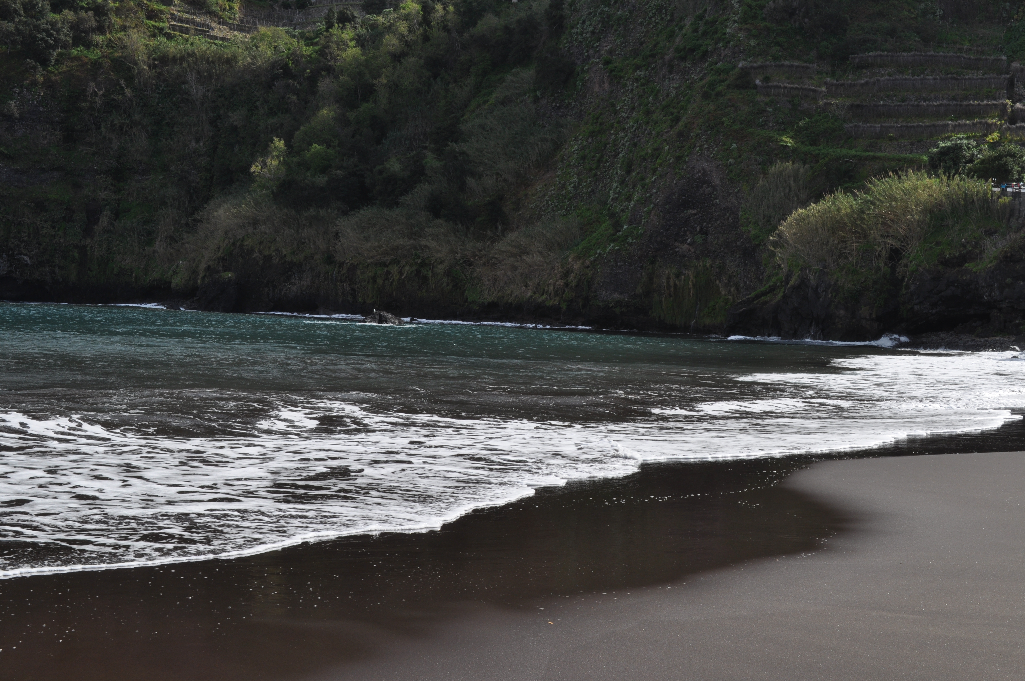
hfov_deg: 41.2
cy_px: 340
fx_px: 1365
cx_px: 512
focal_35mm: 48
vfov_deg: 28.0
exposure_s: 1/200
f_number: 14
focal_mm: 32
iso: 200
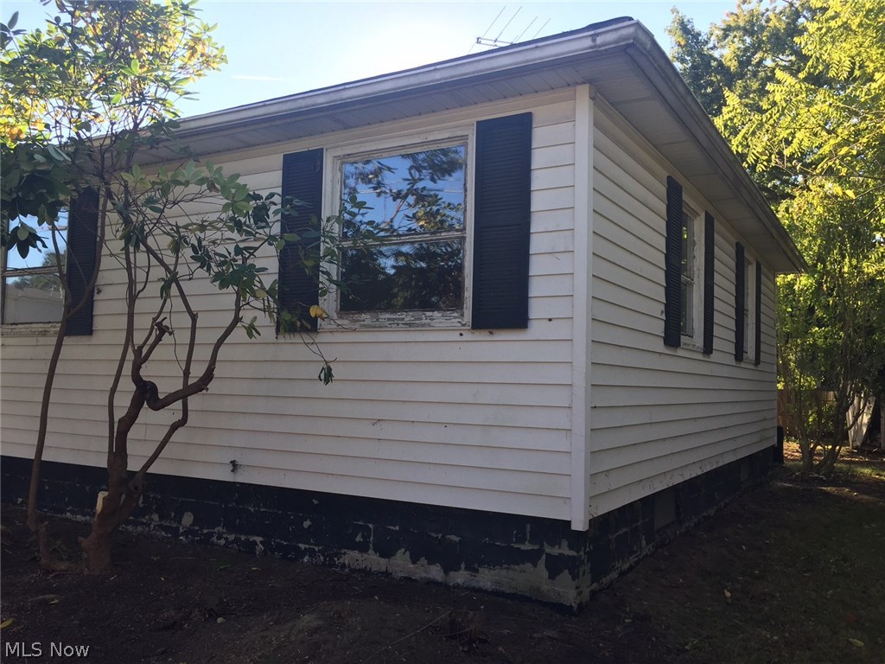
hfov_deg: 61.7
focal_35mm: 29
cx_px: 442
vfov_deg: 48.2
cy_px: 332
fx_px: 741
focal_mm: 4.15
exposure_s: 1/302
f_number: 2.2
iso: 32
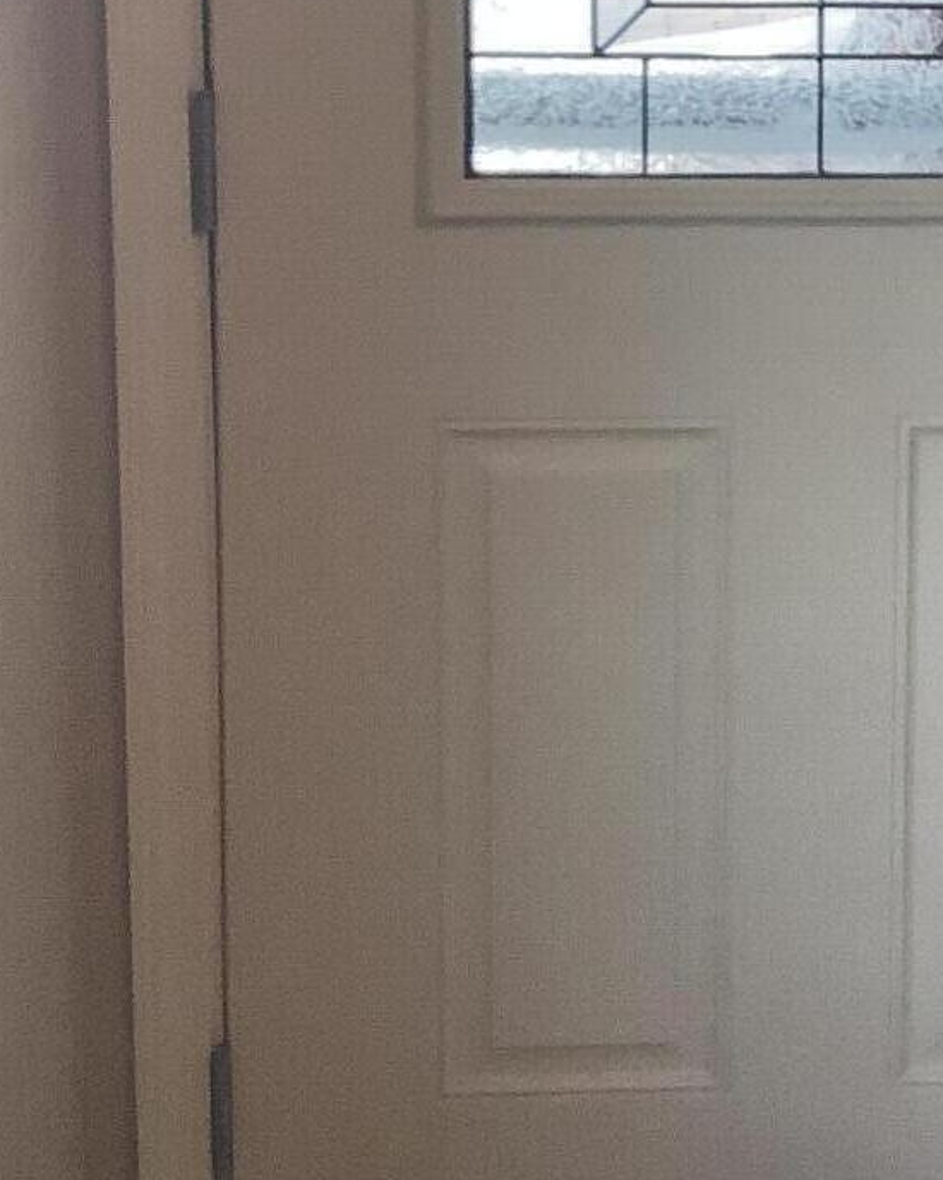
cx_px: 821
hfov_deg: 17.2
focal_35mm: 88
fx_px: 3071
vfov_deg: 21.1
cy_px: 17
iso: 80
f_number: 2.4
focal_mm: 3.3
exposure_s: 1/120
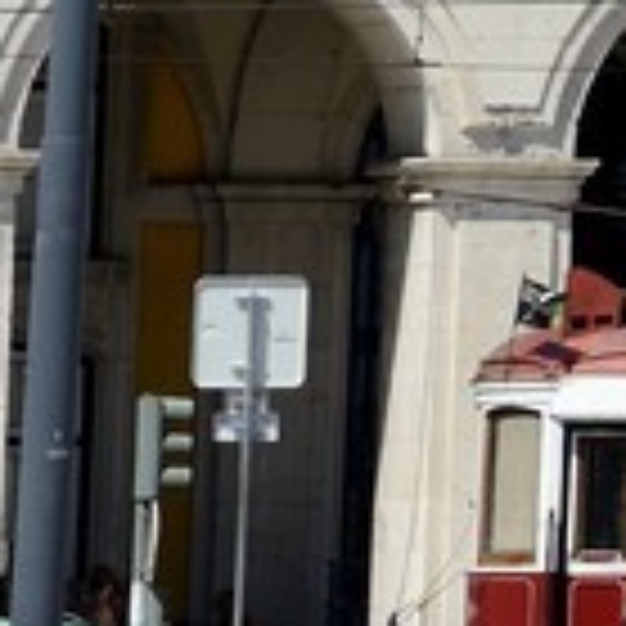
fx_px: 13197
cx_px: 3558
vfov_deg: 2.7
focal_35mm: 645
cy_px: -1193
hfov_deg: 2.6
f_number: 10
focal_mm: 66
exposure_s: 1/200
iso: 100
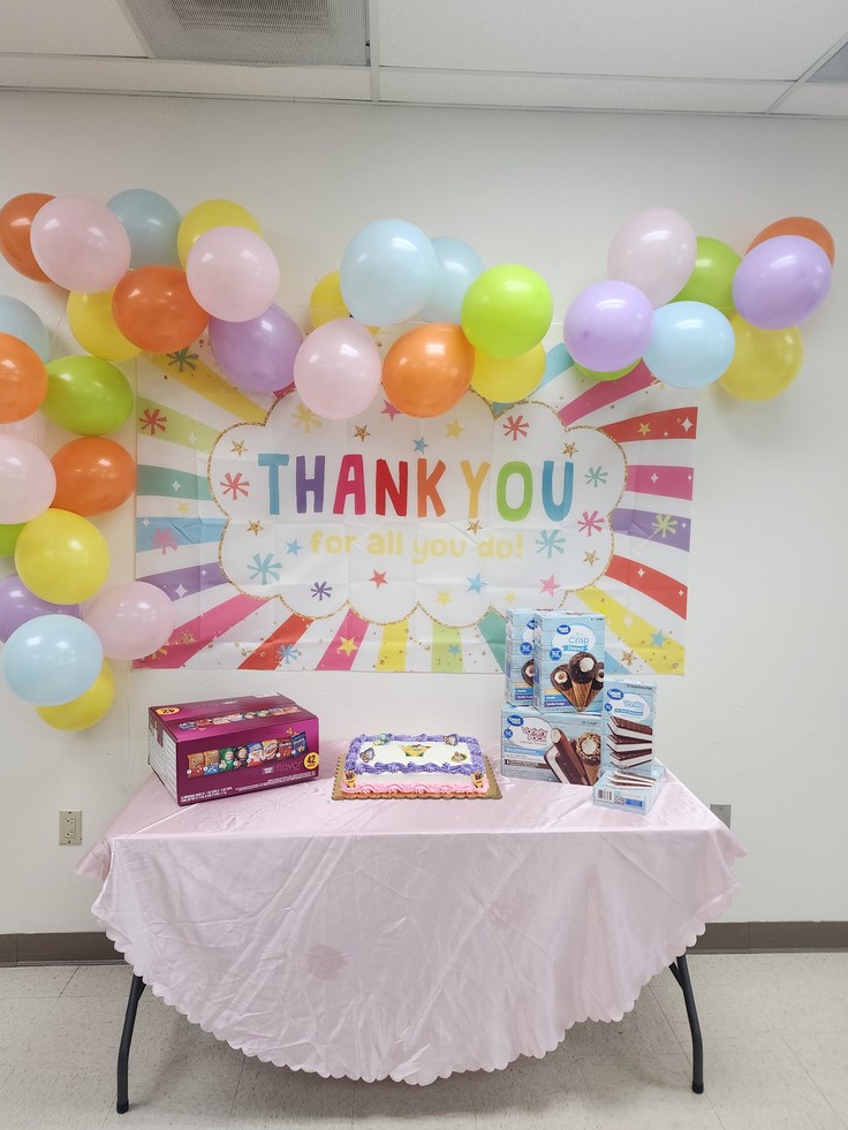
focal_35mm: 24
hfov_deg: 56.8
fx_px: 784
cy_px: 556
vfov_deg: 71.6
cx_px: 410
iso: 160
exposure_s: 1/120
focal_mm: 6.4
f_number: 1.8
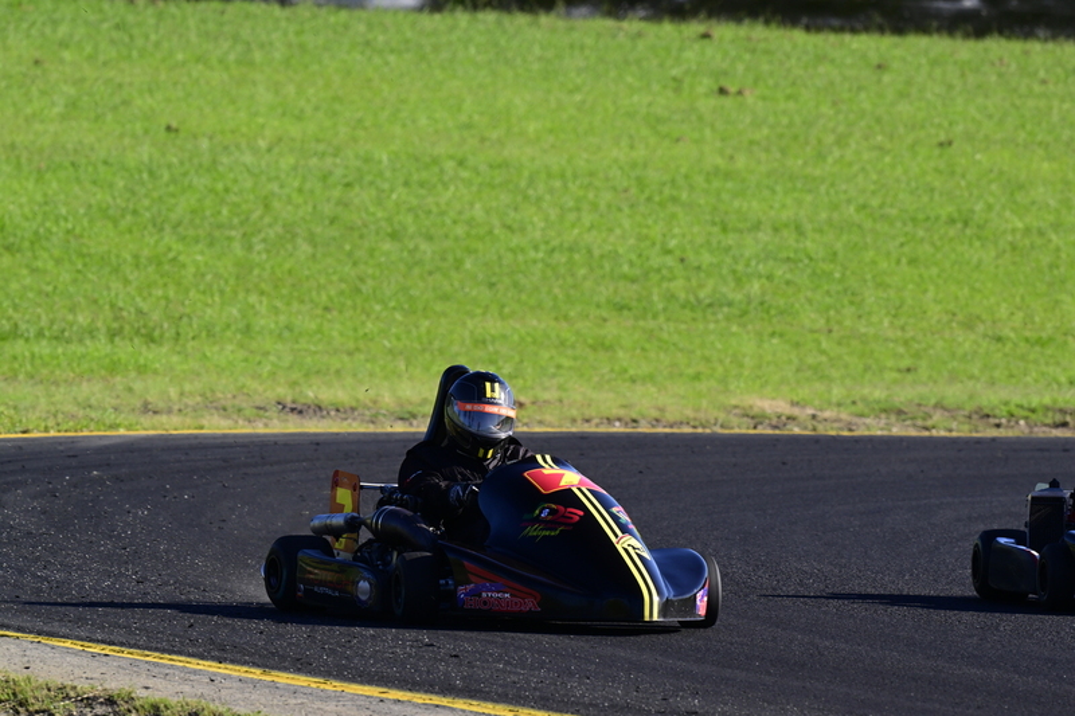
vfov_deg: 3.1
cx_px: 538
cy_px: 358
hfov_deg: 4.6
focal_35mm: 450
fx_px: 13434
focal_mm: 450
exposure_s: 1/640
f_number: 11
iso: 640
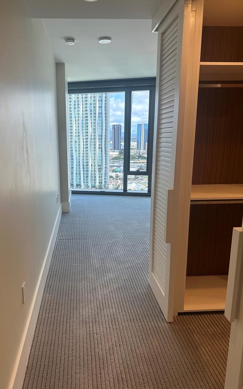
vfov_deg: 70.4
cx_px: 95
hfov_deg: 47.3
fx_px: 275
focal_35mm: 26
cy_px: 198
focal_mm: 6.86
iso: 64
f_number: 1.78
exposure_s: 1/185
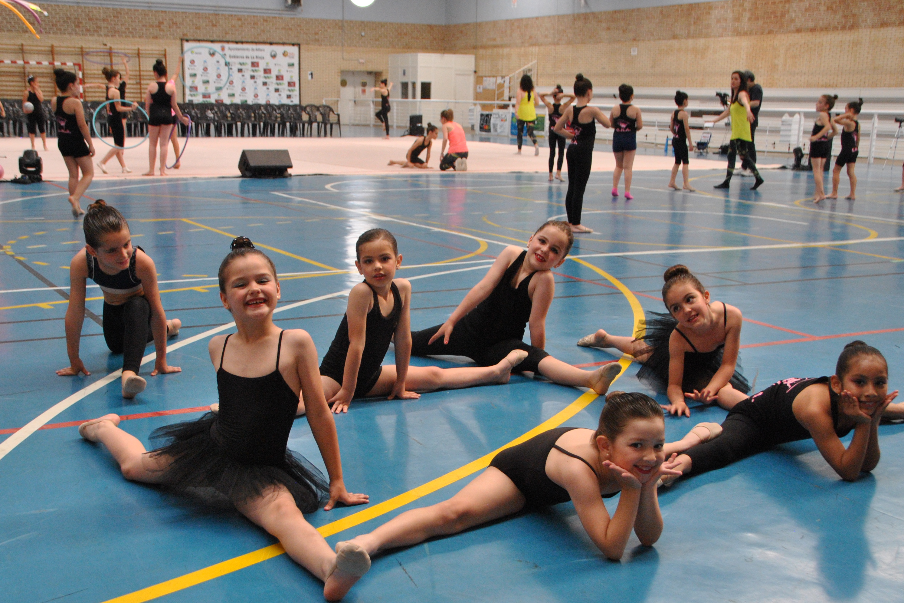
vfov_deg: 27.6
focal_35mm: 49
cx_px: 431
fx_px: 1222
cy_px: 364
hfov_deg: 40.6
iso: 800
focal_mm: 25
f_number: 4.5
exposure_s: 1/80
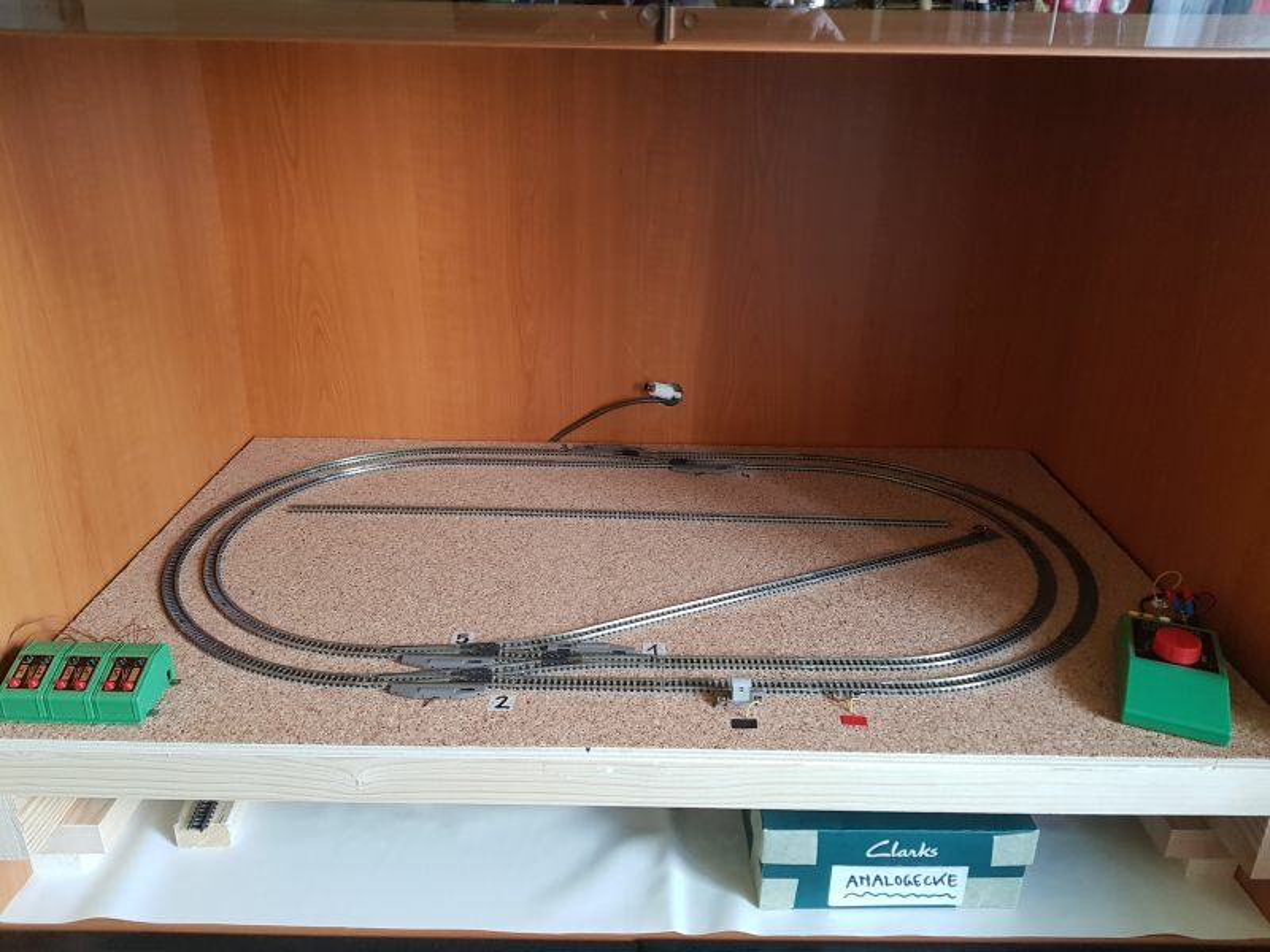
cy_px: 476
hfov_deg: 67.3
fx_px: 954
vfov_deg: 53.1
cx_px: 635
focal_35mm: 26
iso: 200
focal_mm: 4.2
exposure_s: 1/33
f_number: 1.7
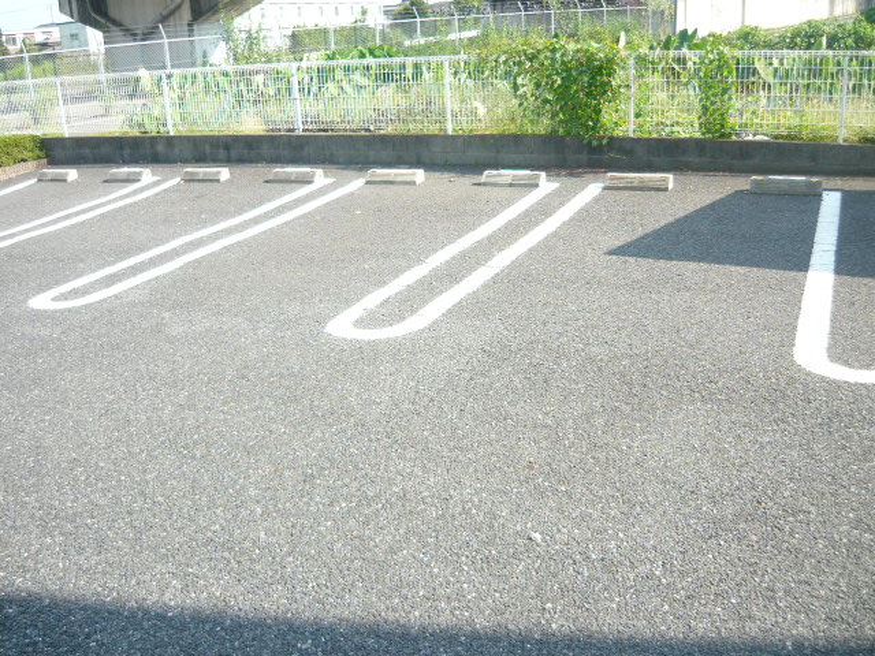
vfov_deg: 42.9
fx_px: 834
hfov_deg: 55.4
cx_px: 438
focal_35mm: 33
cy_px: 328
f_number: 2.8
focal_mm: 5.5
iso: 100
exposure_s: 1/320
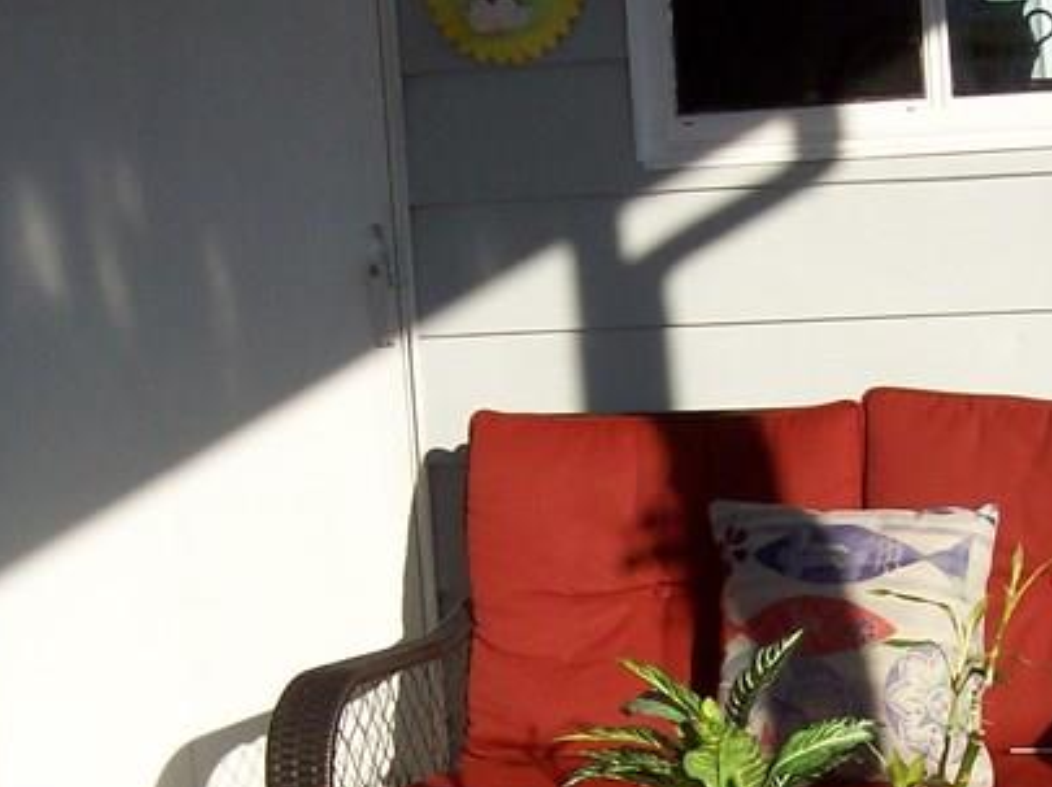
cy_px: 658
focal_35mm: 91
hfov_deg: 21.5
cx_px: 678
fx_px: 2763
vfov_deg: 16.1
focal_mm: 6
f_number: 4.8
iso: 80
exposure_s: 1/350
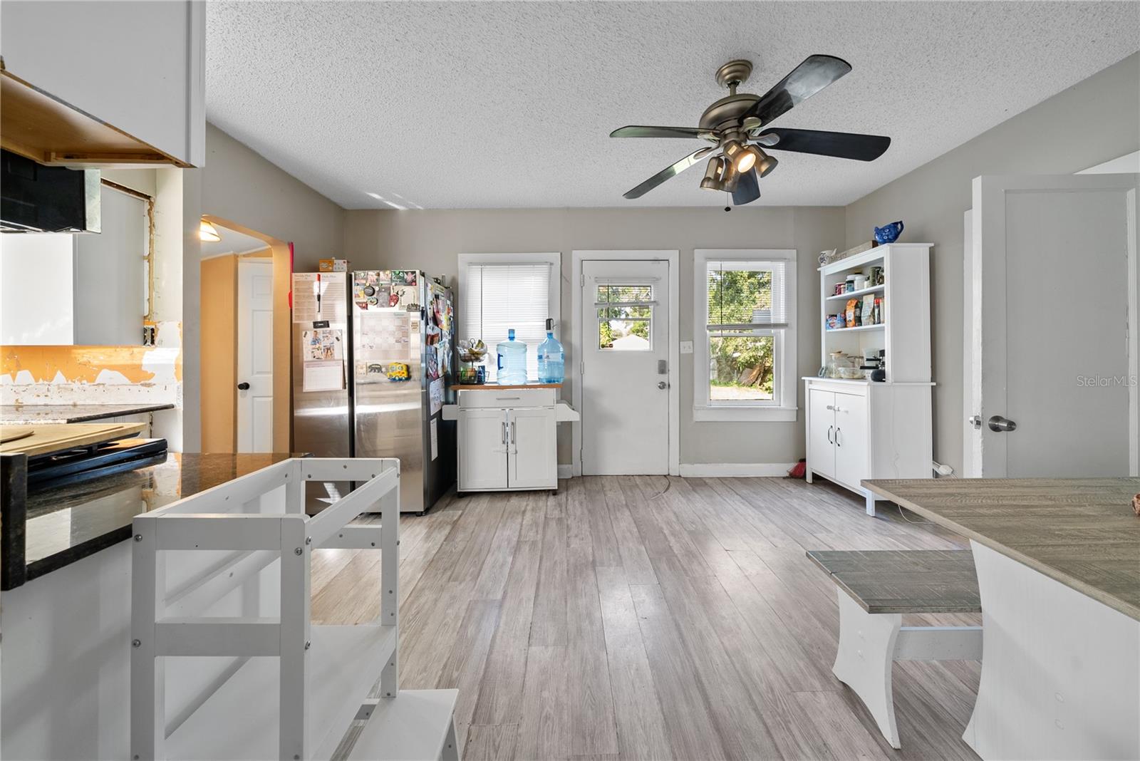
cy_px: 380
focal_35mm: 12
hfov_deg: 112.6
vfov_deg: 90.1
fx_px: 380
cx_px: 570
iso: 800
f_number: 9
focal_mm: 12
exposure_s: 1/4
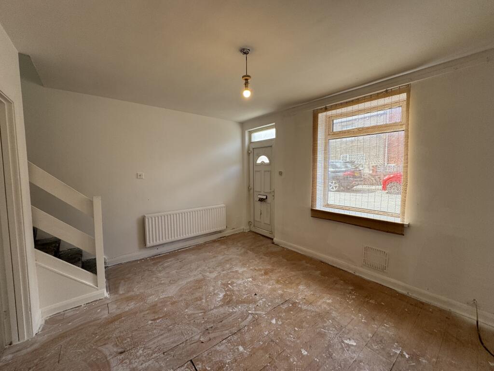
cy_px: 186
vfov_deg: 85.7
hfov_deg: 102.1
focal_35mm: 14
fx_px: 200
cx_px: 247
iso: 64
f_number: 2.2
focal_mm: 2.22
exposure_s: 1/99
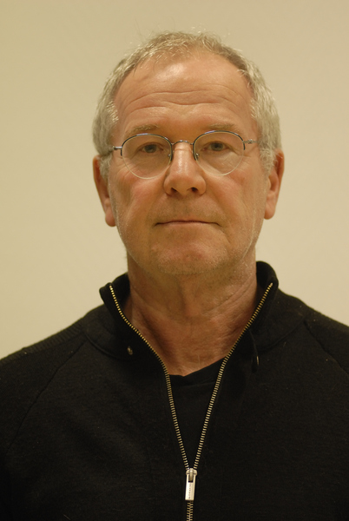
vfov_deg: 7.6
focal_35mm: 270
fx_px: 3912
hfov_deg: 5.1
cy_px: 260
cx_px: 174
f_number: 2.8
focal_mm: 180
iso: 640
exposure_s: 1/80
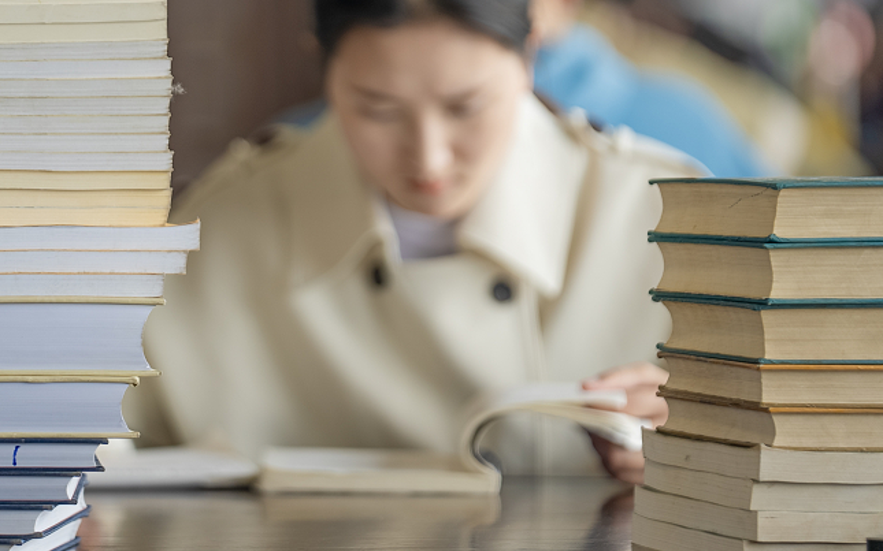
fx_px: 7050
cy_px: 125
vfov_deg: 4.5
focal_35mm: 293
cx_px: 342
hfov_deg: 7.2
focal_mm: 181
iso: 250
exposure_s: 1/50
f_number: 2.8
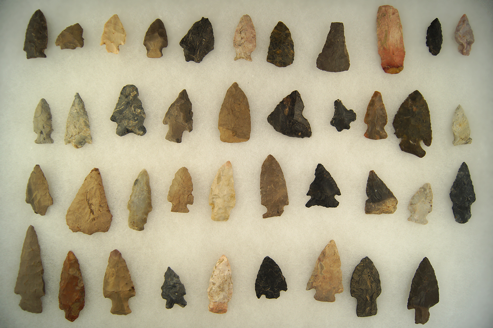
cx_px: 246
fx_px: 370
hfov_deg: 67.4
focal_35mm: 27
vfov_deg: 47.9
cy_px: 164
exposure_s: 1/60
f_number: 4
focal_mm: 18
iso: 160
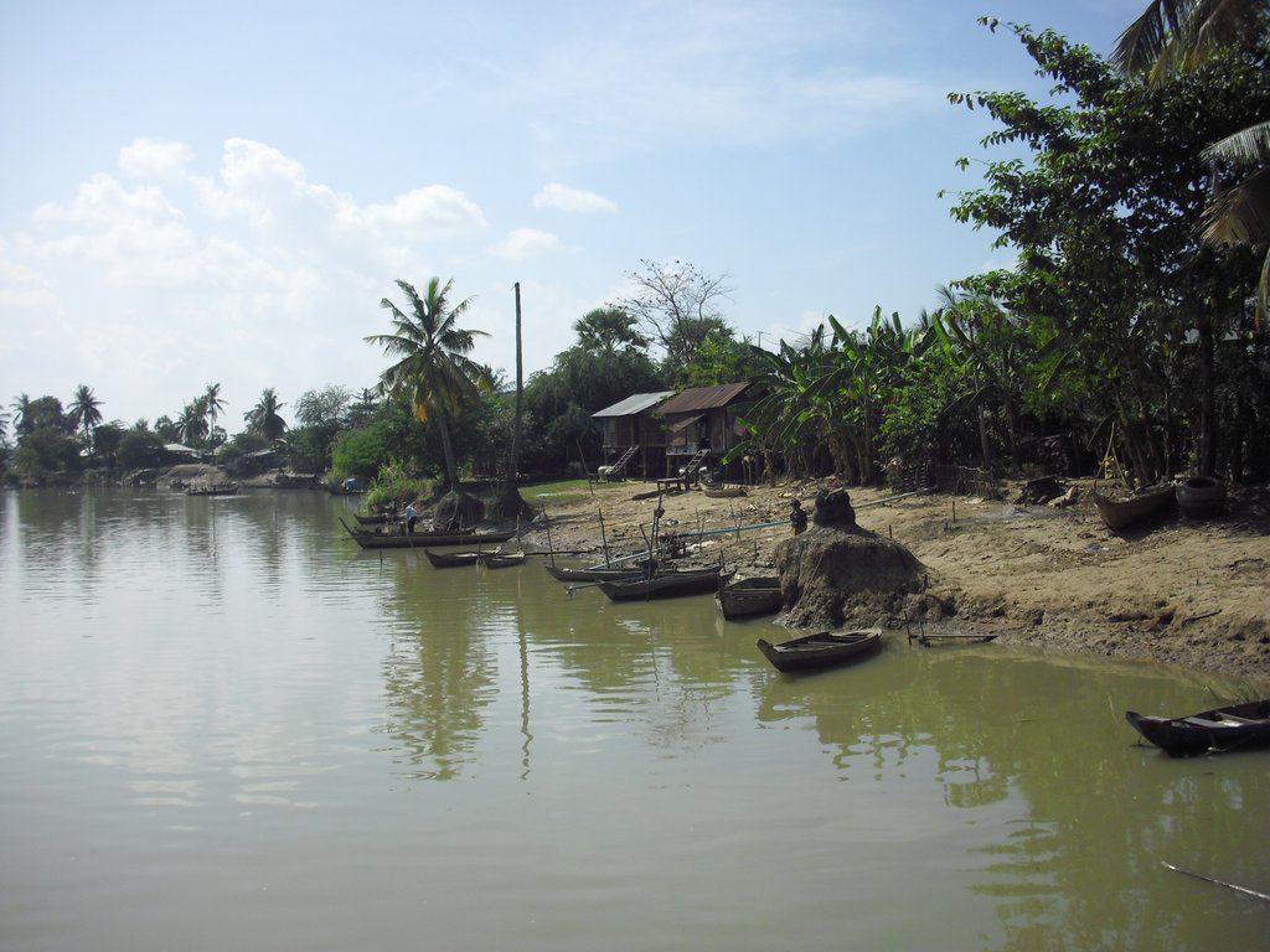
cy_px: 476
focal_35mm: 38
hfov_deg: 49.0
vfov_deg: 37.7
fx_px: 1394
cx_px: 635
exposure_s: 1/400
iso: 100
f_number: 8
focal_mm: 6.2
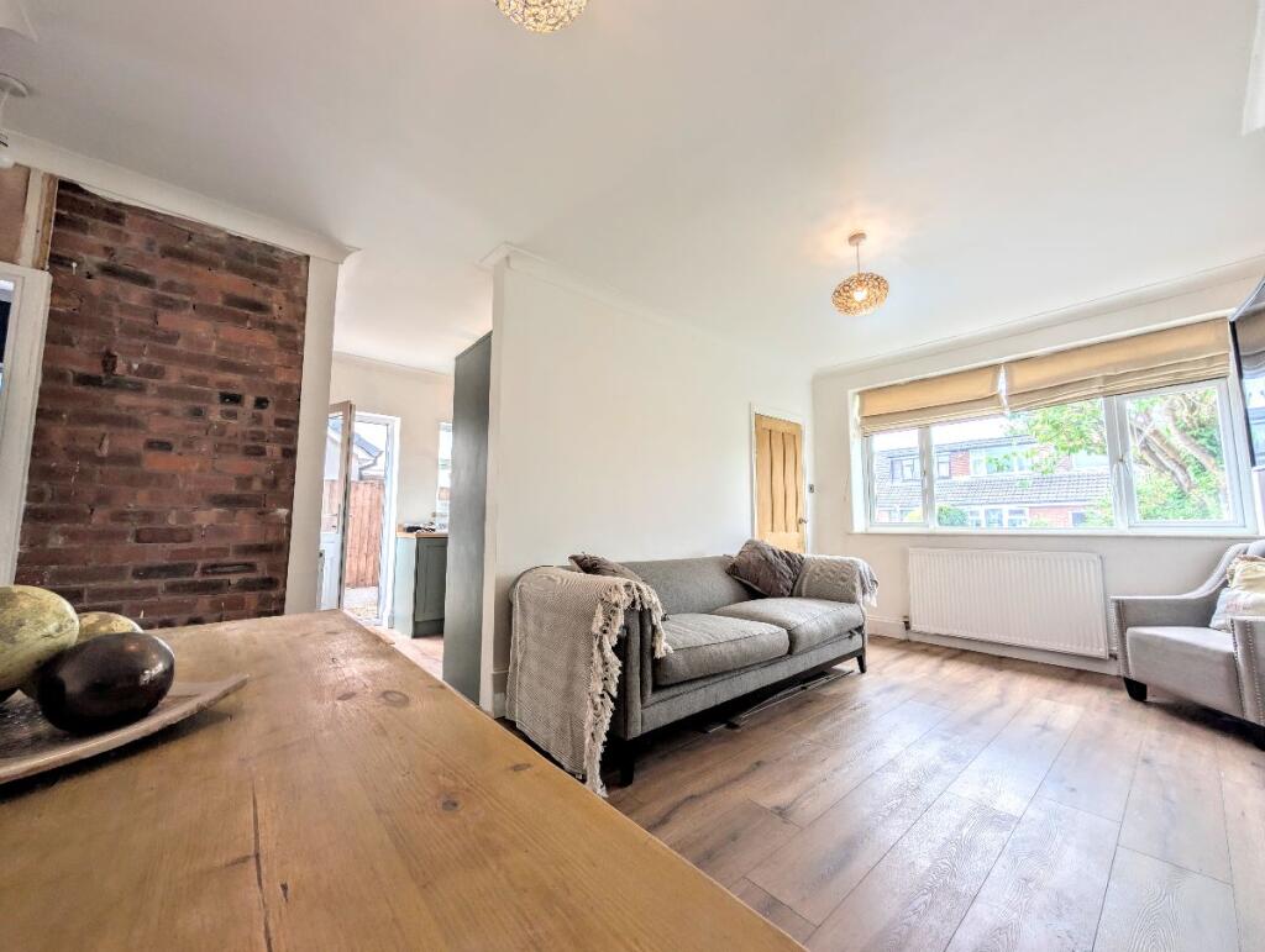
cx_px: 632
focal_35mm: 12
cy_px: 476
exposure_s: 1/198
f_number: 1.7
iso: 52
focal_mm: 2.02
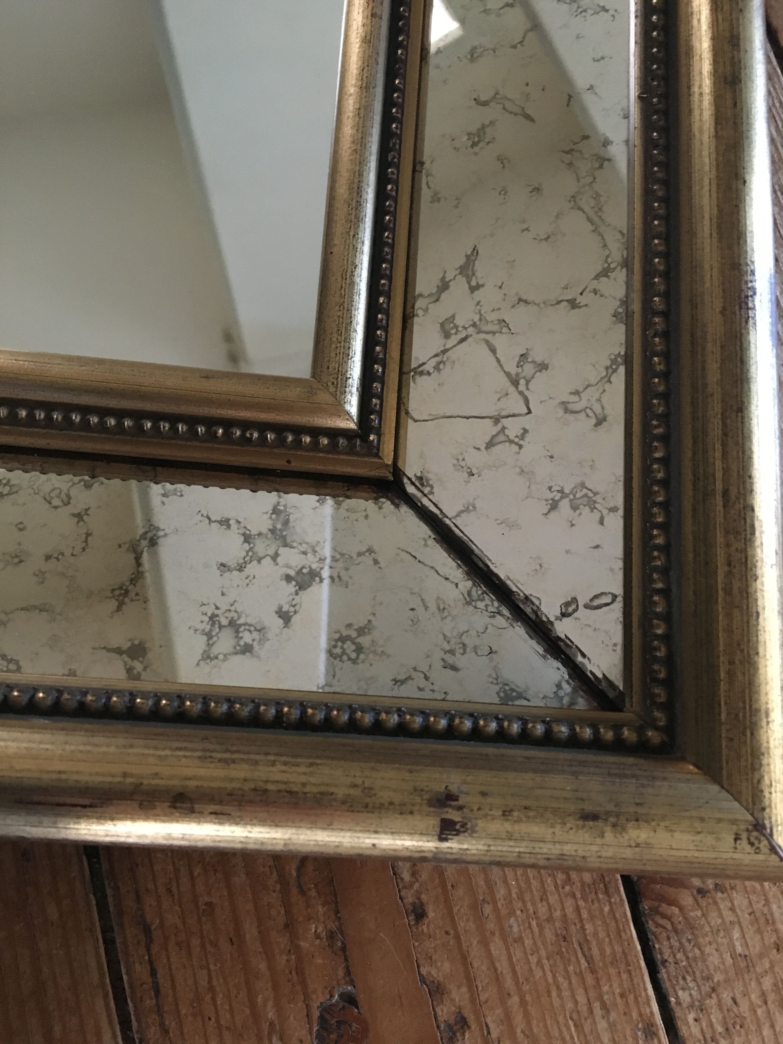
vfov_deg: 61.7
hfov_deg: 48.2
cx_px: 392
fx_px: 875
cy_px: 522
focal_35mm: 29
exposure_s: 1/17
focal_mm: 4.15
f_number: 2.2
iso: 400
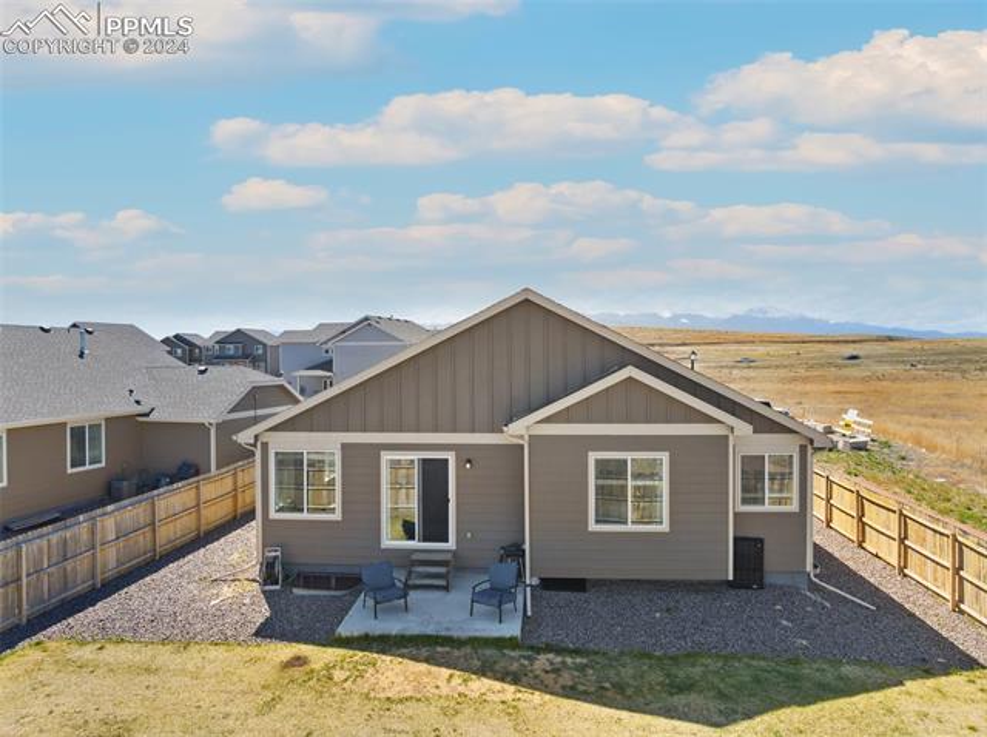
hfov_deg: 71.7
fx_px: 683
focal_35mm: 24
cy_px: 368
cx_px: 494
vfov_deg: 56.7
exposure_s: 1/1250
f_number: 2.8
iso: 150
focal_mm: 12.29
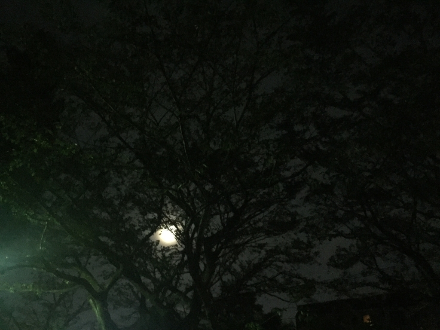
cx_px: 220
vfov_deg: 48.2
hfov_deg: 61.7
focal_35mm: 29
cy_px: 165
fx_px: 369
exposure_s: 1/15
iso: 2000
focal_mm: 4.15
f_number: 2.2
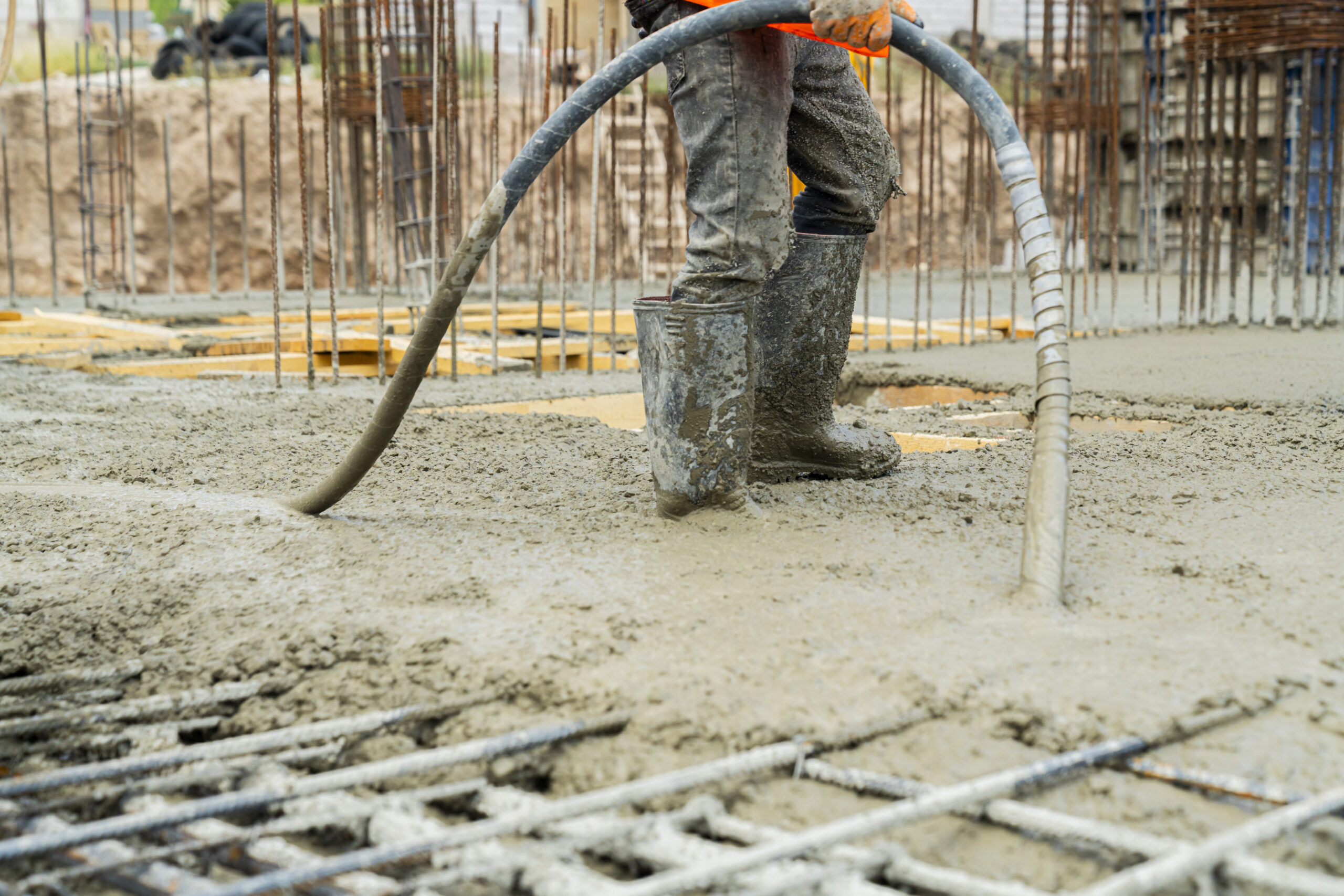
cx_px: 672
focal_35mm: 57
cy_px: 448
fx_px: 2128
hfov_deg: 35.1
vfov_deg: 23.8
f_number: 4
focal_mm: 57
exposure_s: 1/800
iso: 640
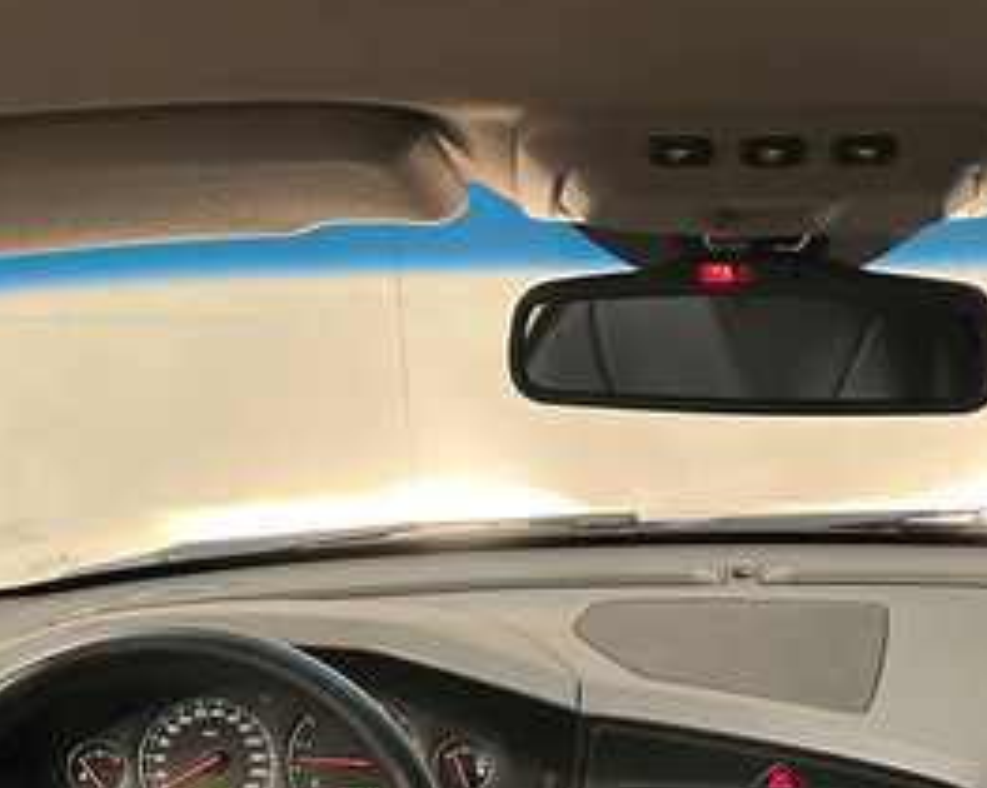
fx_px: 1693
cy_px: 713
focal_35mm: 58
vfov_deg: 25.4
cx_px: 728
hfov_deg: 32.0
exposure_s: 1/50
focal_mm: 6.86
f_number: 1.8
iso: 640
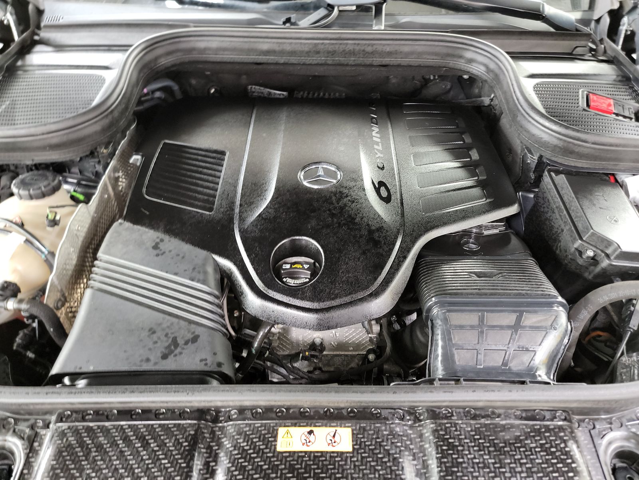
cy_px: 240
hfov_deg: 71.6
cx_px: 320
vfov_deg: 56.8
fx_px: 443
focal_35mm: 24
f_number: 1.8
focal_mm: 6.7
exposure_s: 1/14
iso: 818
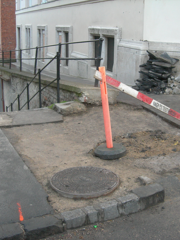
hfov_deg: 28.5
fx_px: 354
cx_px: 106
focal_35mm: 51
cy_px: 121
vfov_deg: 37.5
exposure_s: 1/82.2
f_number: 2.8
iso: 200
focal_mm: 7.8
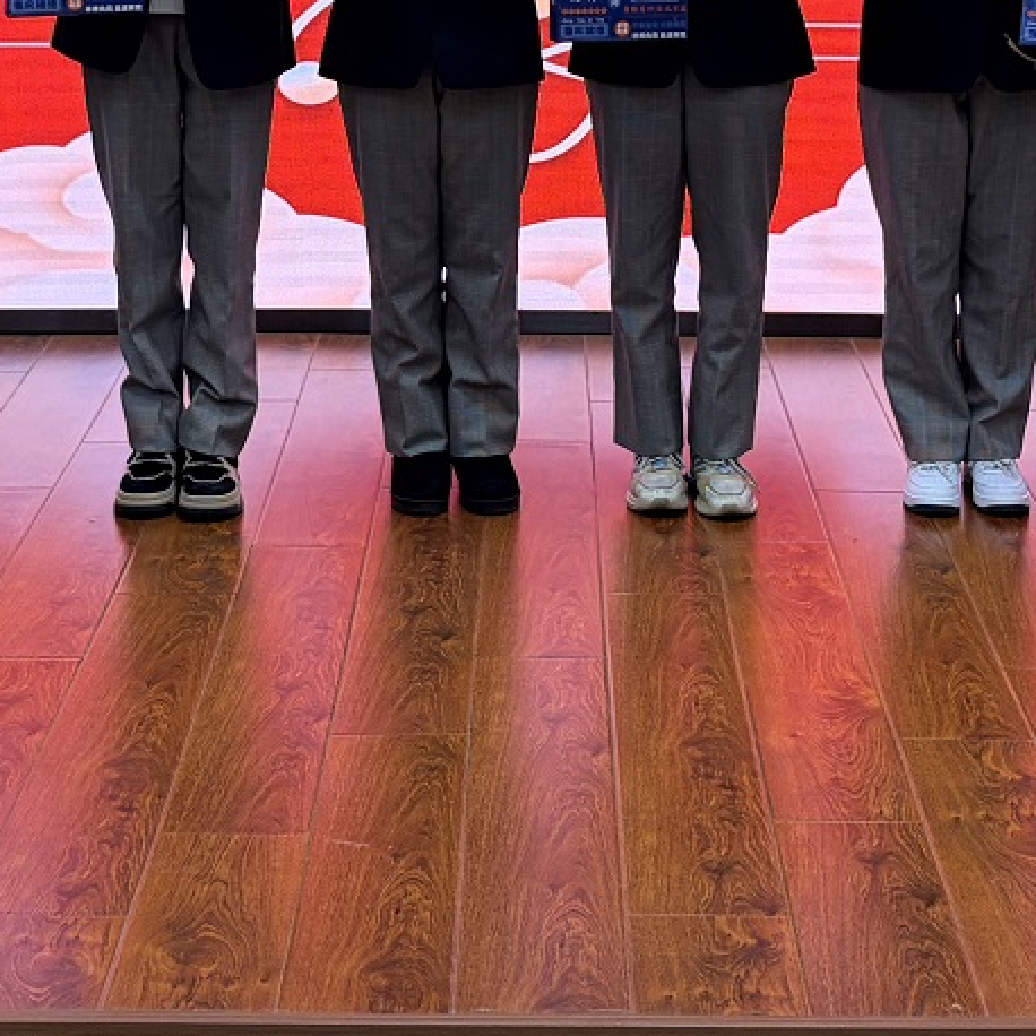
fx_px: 2912
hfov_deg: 20.2
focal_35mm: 86
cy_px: -158
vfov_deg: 19.2
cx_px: 518
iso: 64
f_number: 1.6
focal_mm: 5.96
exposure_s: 1/120
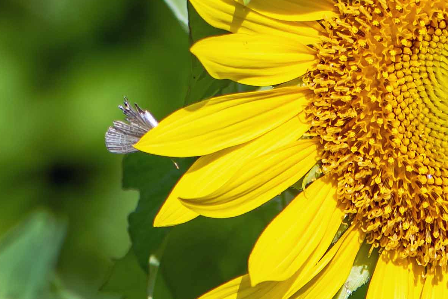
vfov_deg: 1.7
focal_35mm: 797
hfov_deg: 2.6
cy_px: 165
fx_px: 9913
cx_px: 439
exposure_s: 1/800
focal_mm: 105
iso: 100
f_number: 6.3
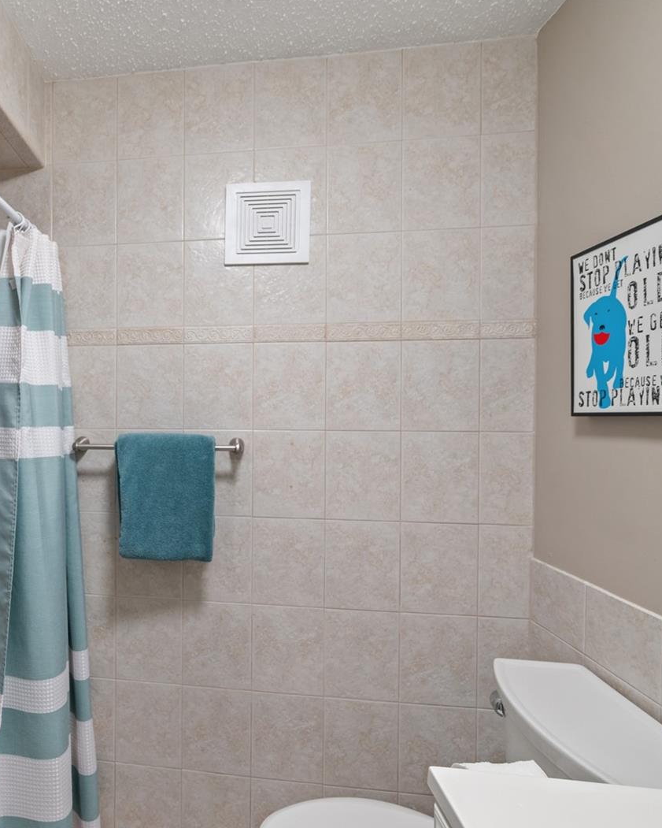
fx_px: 490
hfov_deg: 63.0
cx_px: 144
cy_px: 416
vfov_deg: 80.4
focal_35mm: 20
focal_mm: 14
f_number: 6.3
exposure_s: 1/3
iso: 250
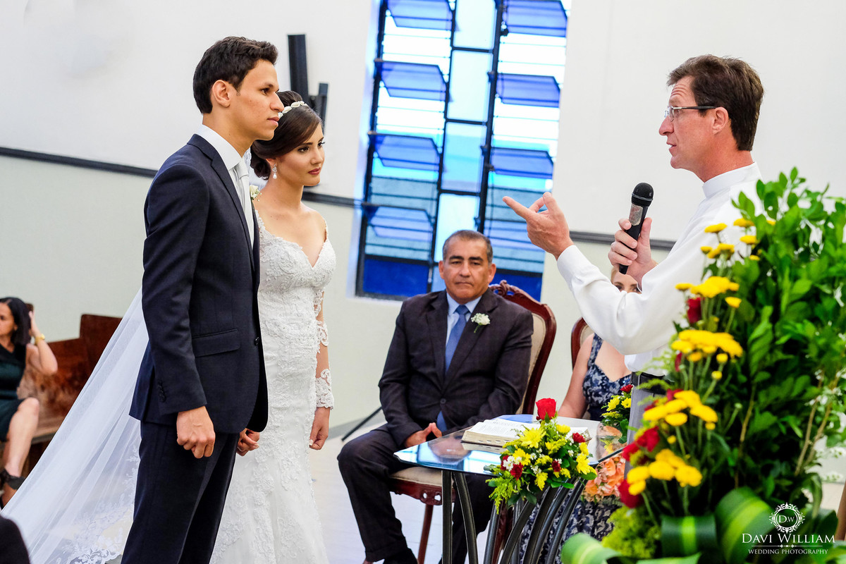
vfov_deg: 16.3
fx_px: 1974
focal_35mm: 84
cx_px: 423
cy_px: 282
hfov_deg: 24.2
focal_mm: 56
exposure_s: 1/160
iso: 2500
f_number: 3.6
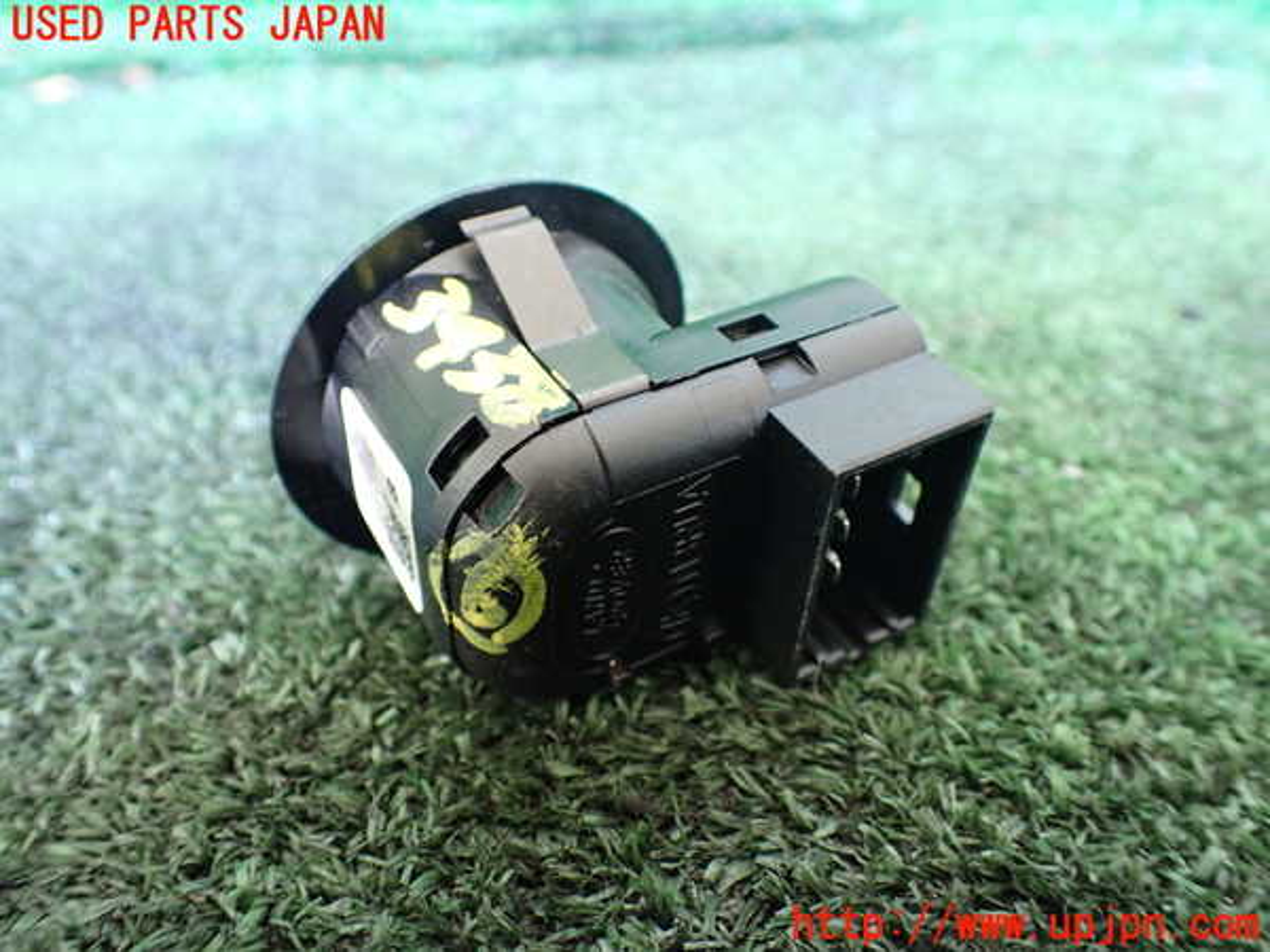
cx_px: 635
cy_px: 476
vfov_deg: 46.8
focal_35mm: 30
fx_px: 1101
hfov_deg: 60.0
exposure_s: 1/50
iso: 800
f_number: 2.3
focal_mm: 5.4
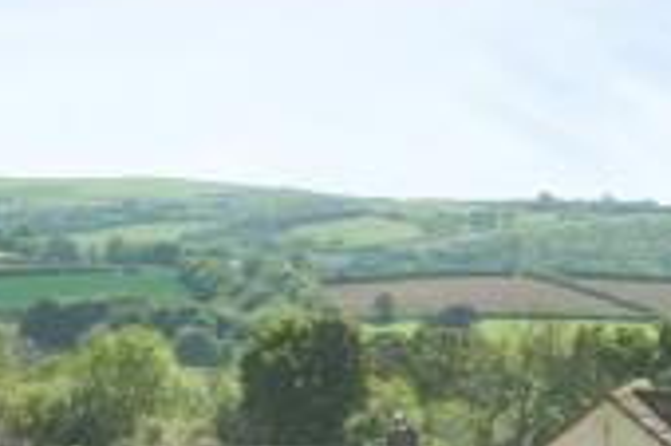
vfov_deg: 6.5
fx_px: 3929
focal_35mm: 211
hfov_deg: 9.7
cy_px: 410
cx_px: 154
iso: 2000
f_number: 8
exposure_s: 1/5000
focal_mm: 35
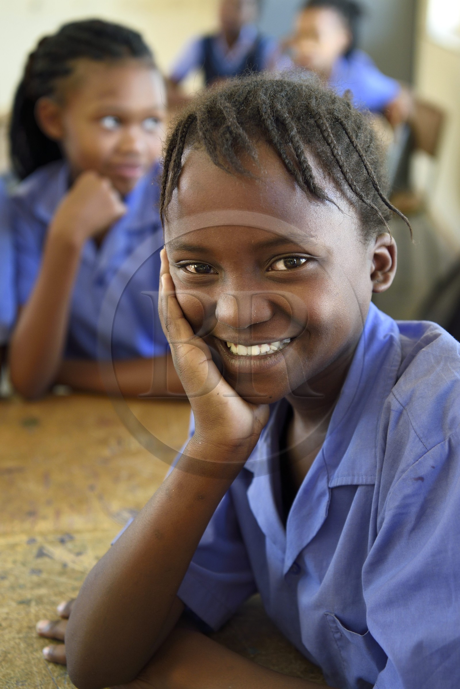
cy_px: 344
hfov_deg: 26.0
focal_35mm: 52
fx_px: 997
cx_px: 230
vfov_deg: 38.2
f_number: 4
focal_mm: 52
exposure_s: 1/125
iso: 800
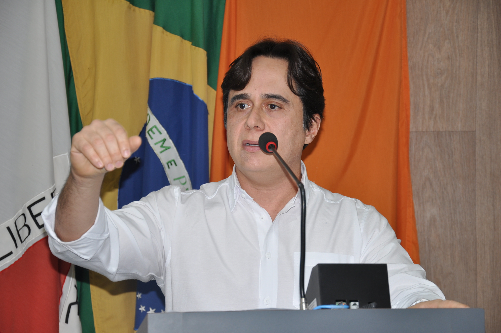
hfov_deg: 18.2
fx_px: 1564
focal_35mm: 112
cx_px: 250
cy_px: 166
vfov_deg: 12.1
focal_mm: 75
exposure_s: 1/60
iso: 200
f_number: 5.3
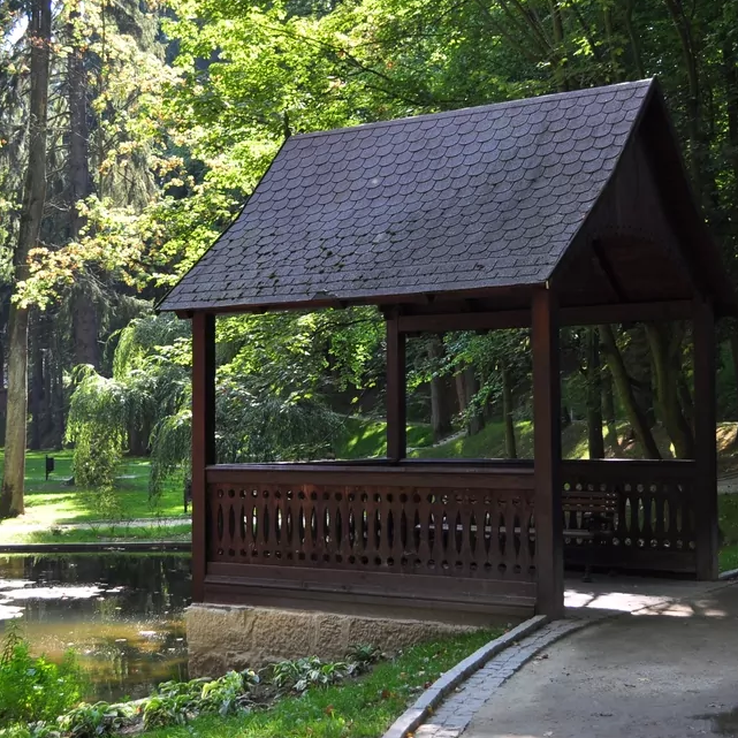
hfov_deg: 27.7
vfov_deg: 27.7
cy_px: 360
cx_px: 318
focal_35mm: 62
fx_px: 1495
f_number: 4.2
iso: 200
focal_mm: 26
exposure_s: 1/160
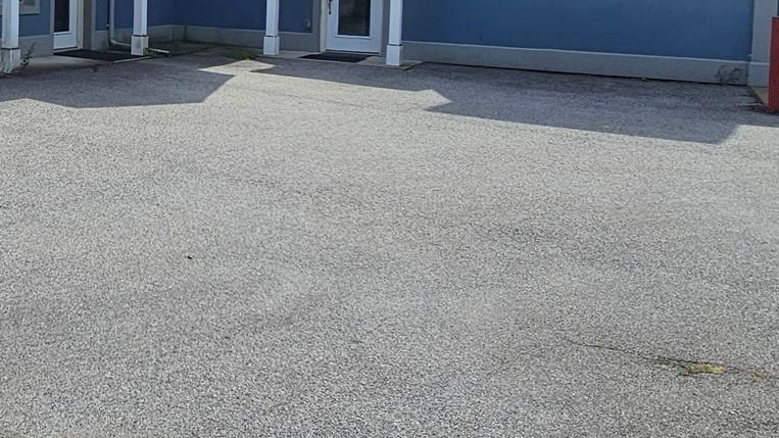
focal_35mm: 38
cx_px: 155
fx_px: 785
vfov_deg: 29.4
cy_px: 14
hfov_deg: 49.7
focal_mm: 2.2
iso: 50
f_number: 2.2
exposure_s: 1/3100
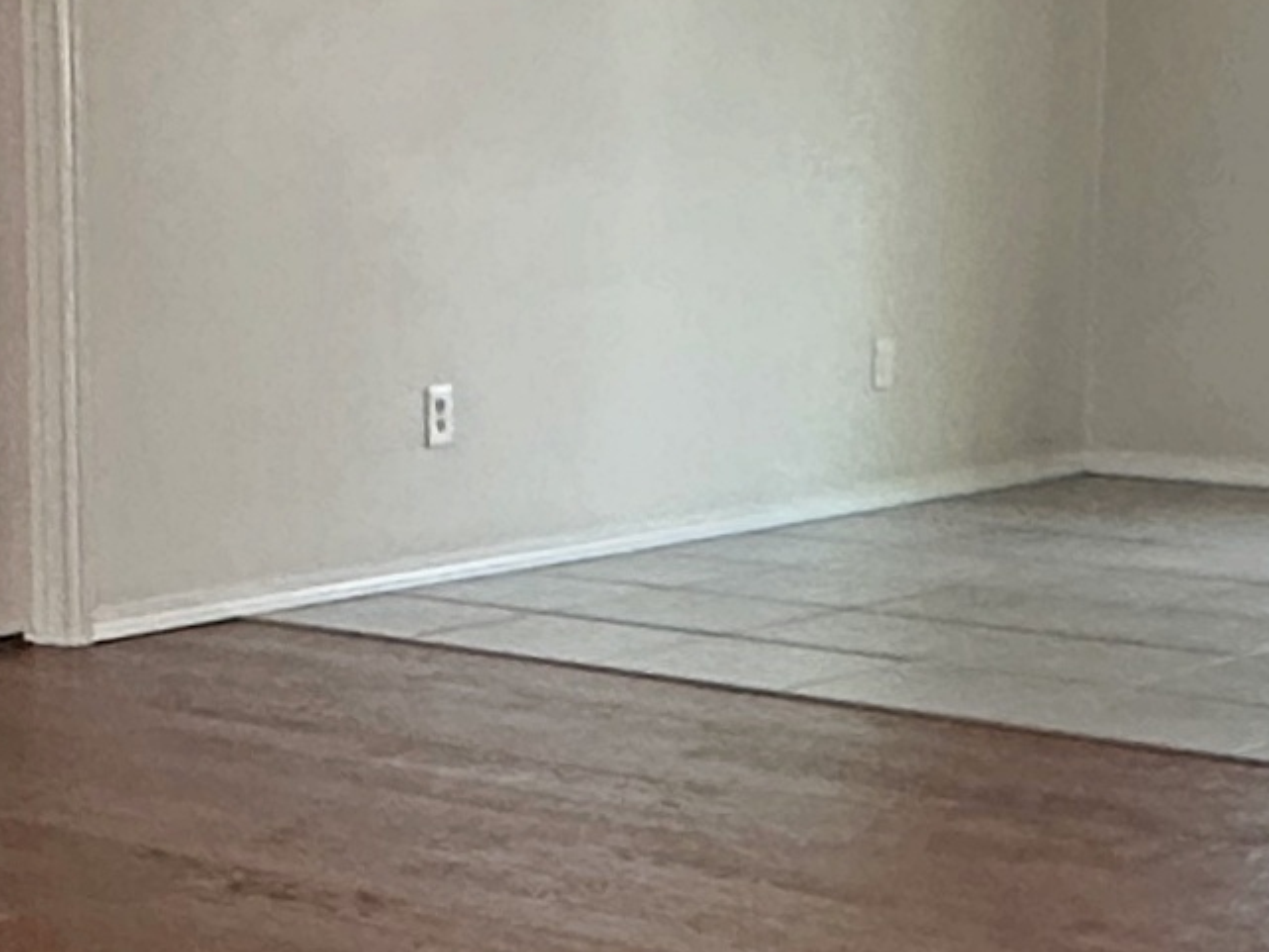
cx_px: 293
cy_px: 845
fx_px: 3227
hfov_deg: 22.0
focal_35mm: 88
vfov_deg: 16.6
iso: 250
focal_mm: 2.22
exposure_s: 1/120
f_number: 2.2
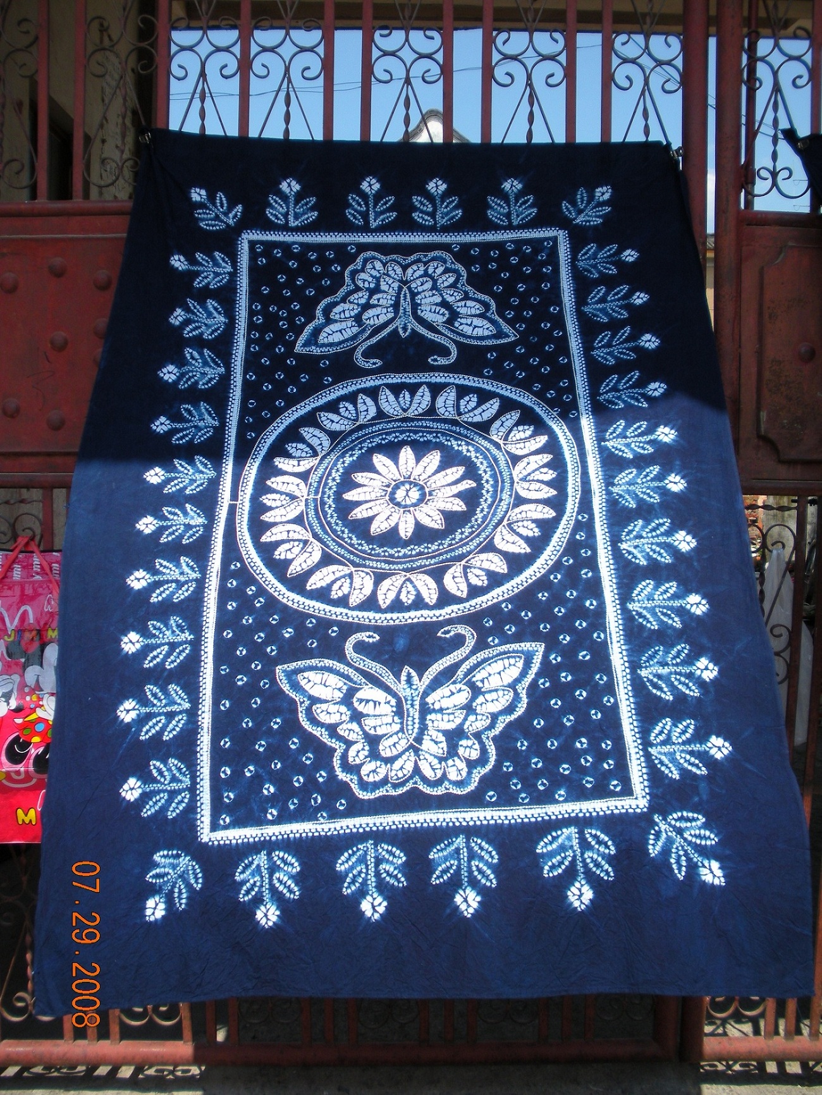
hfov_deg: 39.7
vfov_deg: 51.3
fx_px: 1139
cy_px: 548
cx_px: 411
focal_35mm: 36
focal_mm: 6.3
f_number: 3.5
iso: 64
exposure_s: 1/583
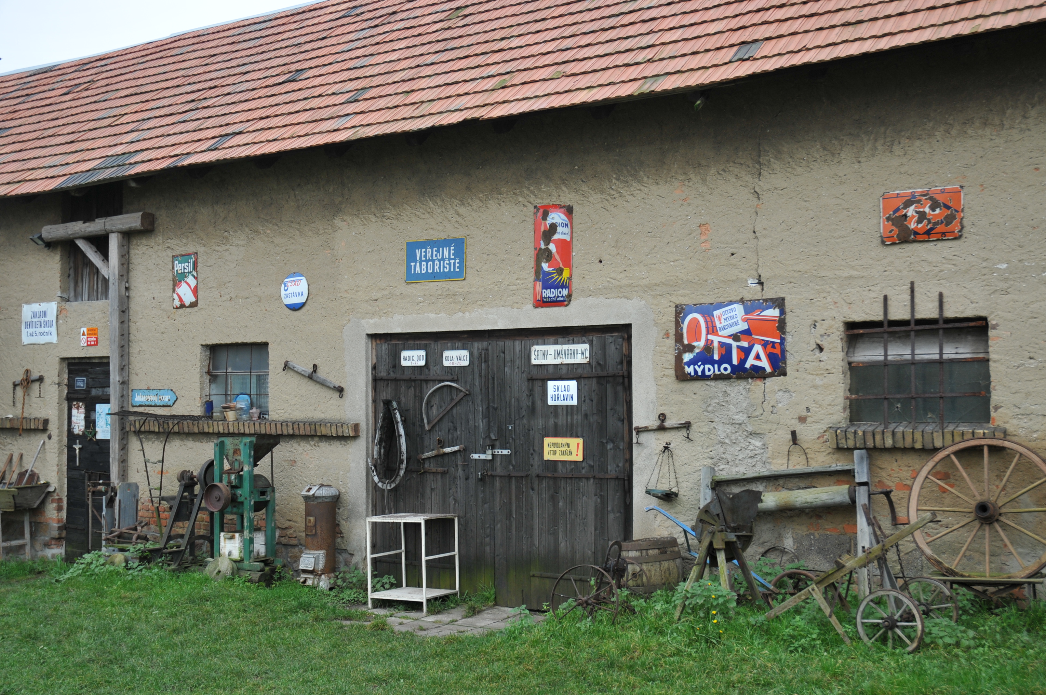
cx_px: 523
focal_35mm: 40
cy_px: 348
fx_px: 1175
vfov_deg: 32.9
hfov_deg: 48.0
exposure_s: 1/80
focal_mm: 27
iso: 250
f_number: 4.5
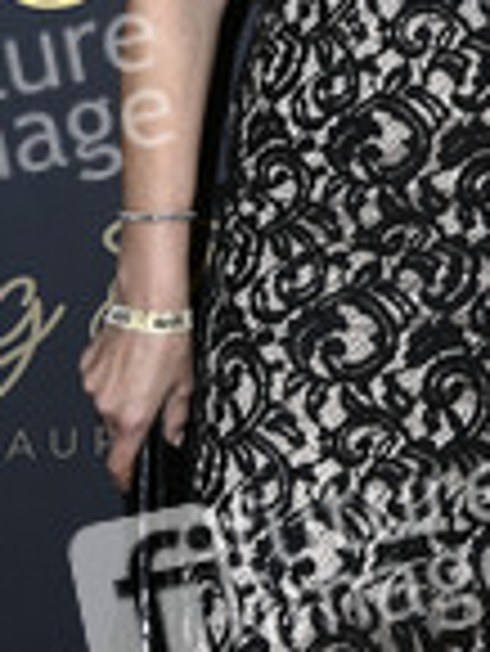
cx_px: 432
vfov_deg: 13.9
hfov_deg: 10.7
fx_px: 2601
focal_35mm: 138
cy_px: -103
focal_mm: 52
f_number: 5.6
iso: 500
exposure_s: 1/250
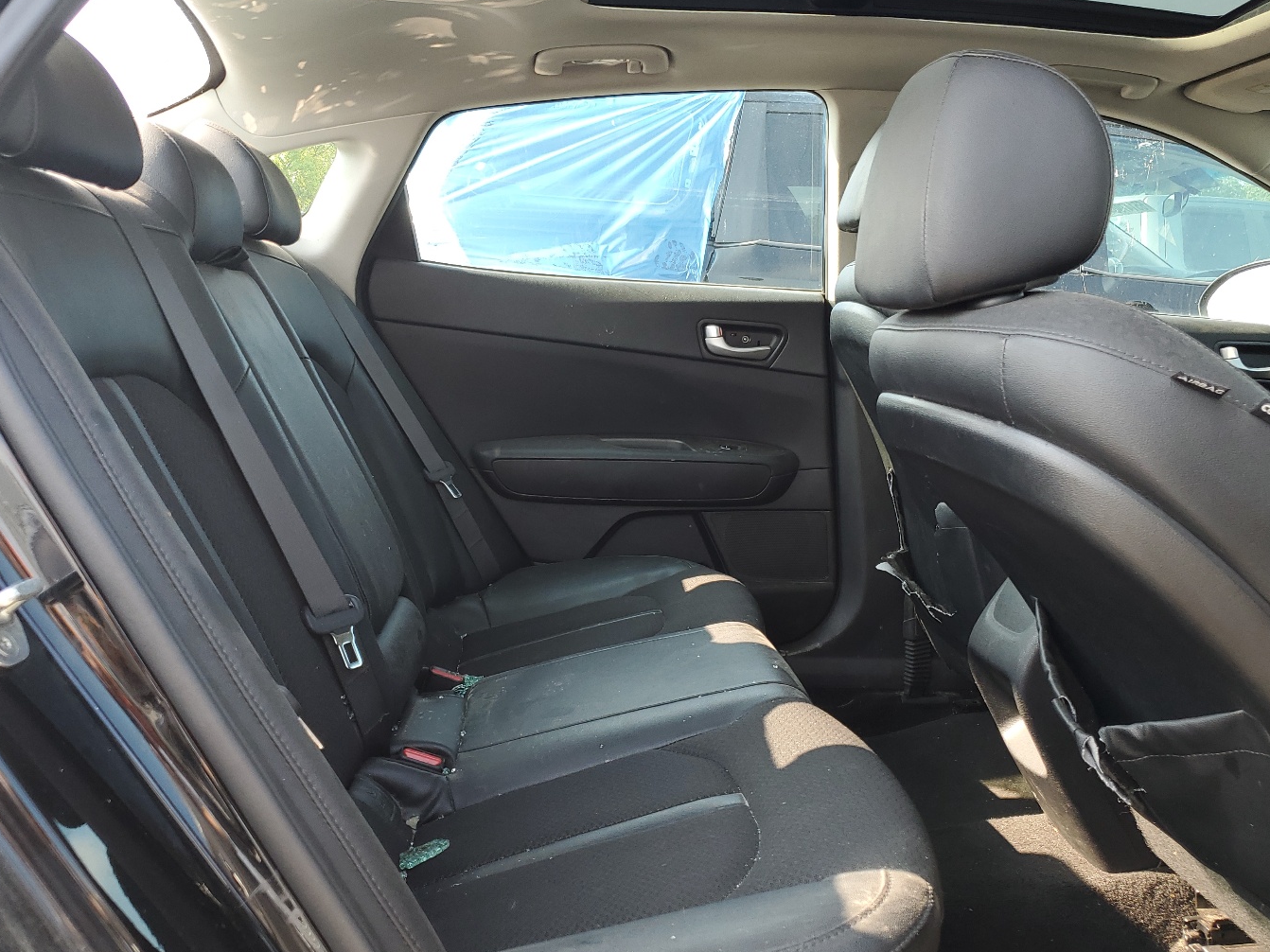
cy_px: 512
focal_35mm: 31
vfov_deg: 45.4
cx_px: 626
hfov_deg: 58.4
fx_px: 1137
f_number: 1.5
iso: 50
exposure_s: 1/213
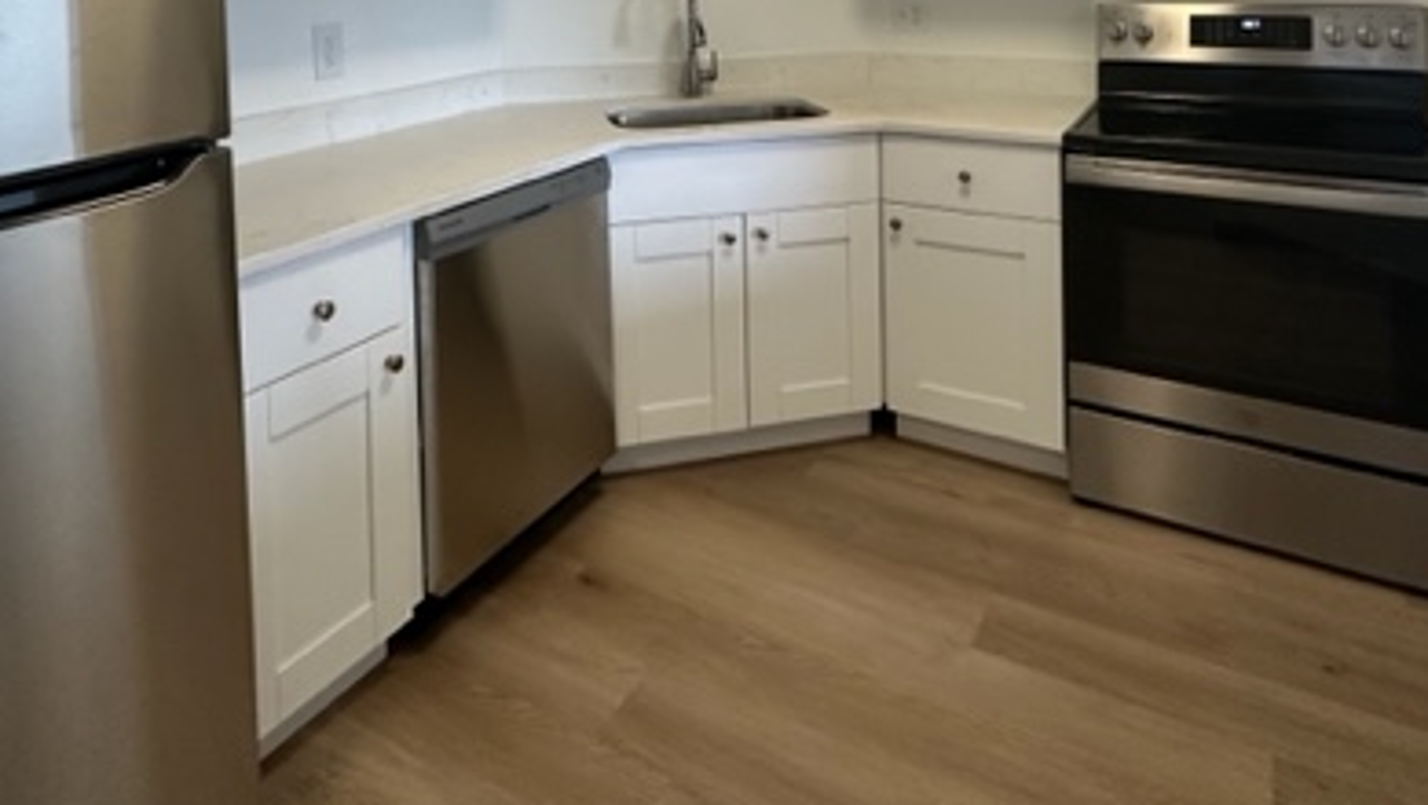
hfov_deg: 74.0
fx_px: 947
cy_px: -22
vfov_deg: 39.8
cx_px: 677
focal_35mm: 25
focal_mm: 2.22
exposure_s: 1/60
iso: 200
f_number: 2.2
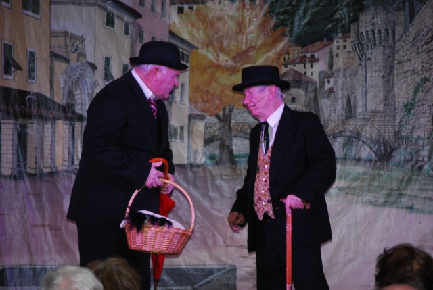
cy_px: 145
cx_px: 216
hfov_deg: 11.2
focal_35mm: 183
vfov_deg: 7.5
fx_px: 2205
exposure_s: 1/60
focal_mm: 122
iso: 800
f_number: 5
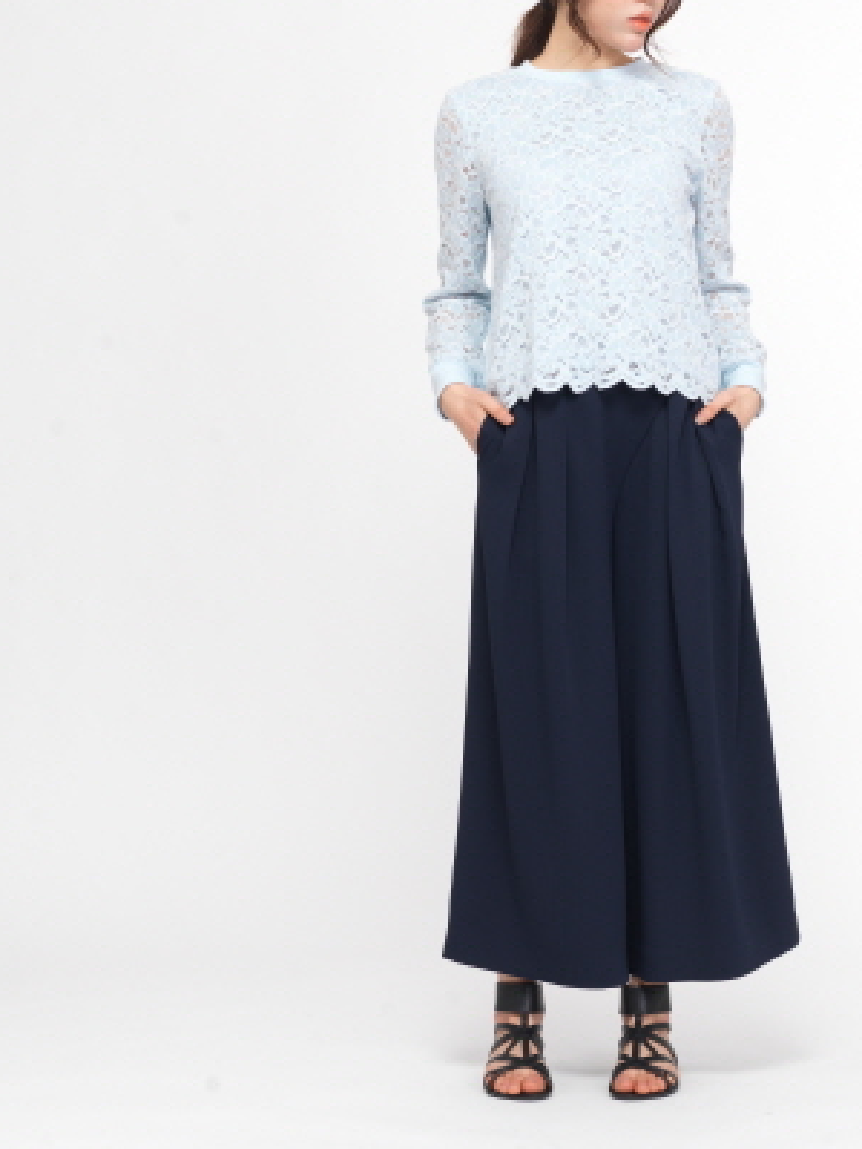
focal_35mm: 93
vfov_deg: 20.9
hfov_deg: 15.9
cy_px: 313
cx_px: 563
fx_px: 3088
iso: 100
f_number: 9
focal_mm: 80
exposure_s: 1/250
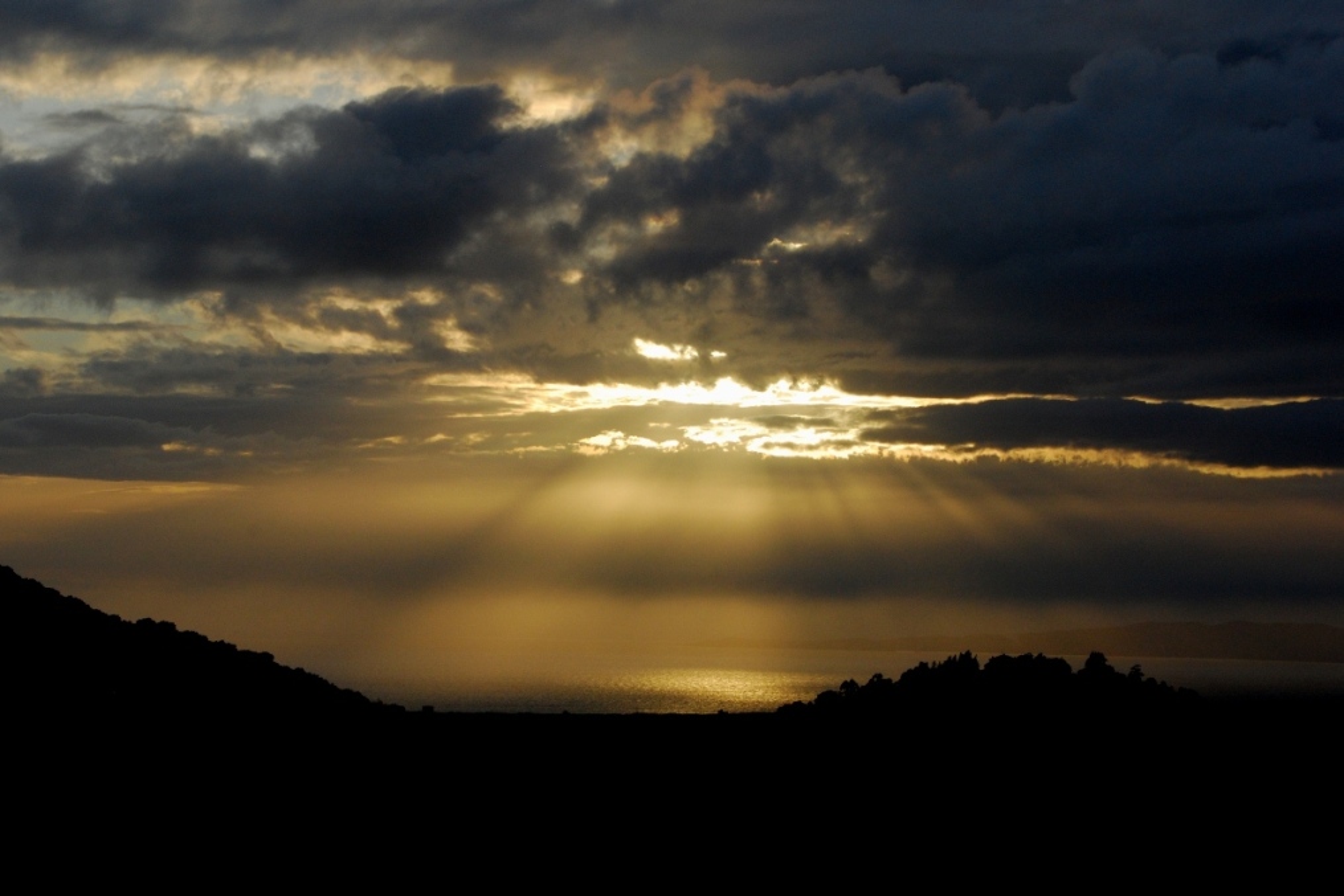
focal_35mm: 82
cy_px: 448
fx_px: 3080
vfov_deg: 16.6
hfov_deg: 24.6
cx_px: 672
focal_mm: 55
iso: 400
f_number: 13
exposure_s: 1/640
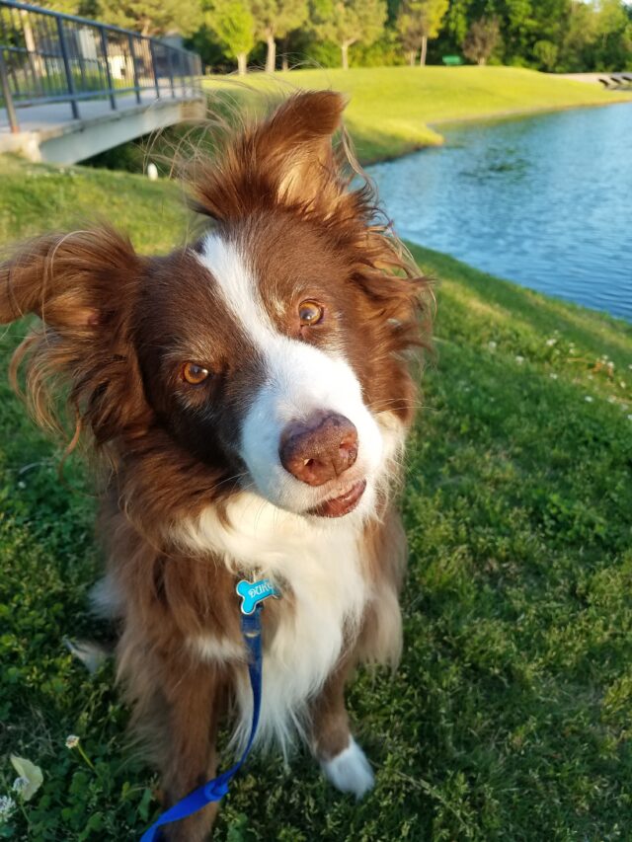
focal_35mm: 26
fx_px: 633
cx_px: 316
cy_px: 421
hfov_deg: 53.1
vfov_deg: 67.3
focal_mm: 4.2
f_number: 1.7
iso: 40
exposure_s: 1/299
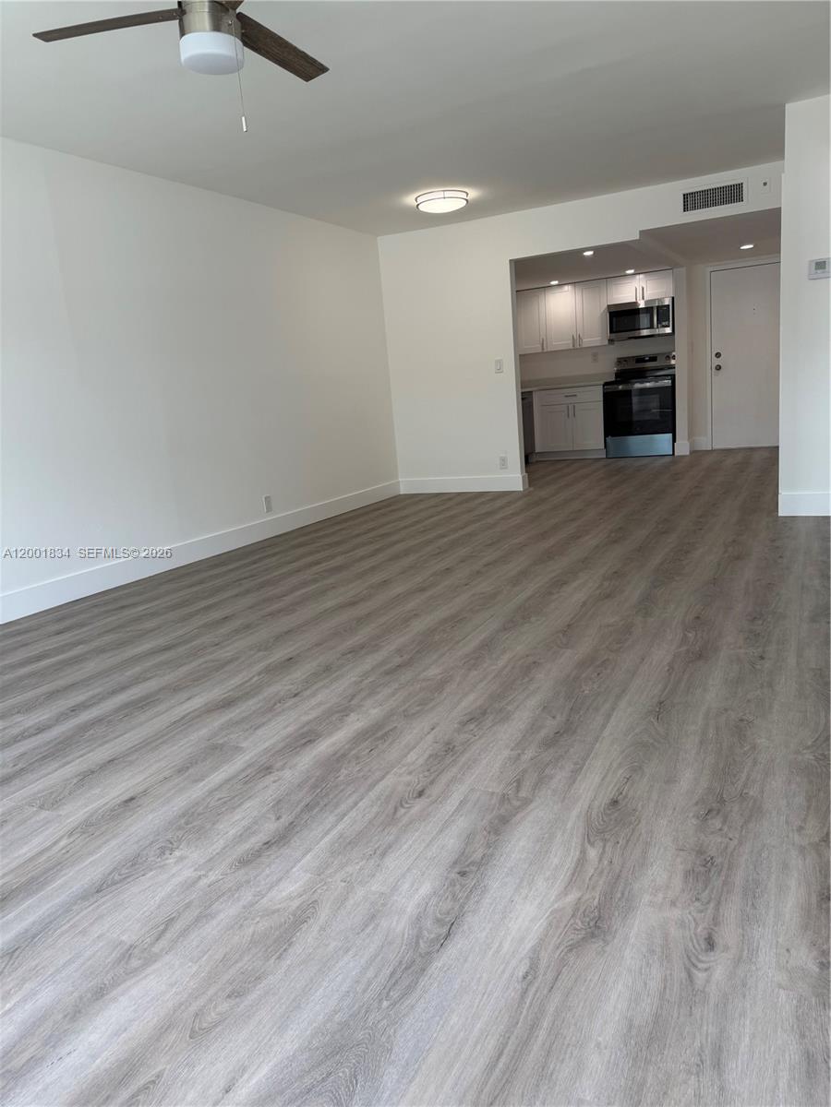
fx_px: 768
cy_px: 554
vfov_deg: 71.6
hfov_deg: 56.8
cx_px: 416
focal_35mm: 24
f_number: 1.78
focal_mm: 6.76
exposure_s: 1/309
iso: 80
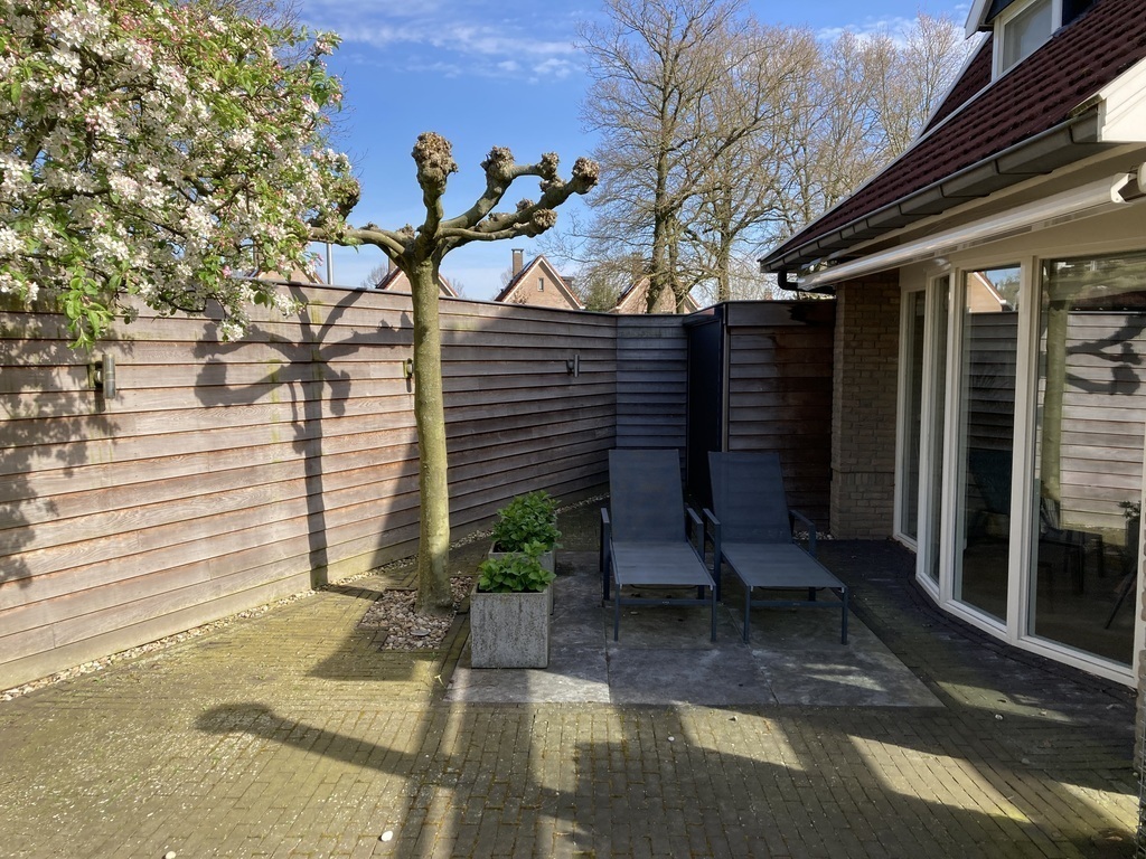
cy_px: 430
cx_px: 573
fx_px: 927
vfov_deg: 49.7
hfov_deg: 63.4
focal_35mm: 28
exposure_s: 1/1043
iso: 20
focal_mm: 3.99
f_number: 1.8
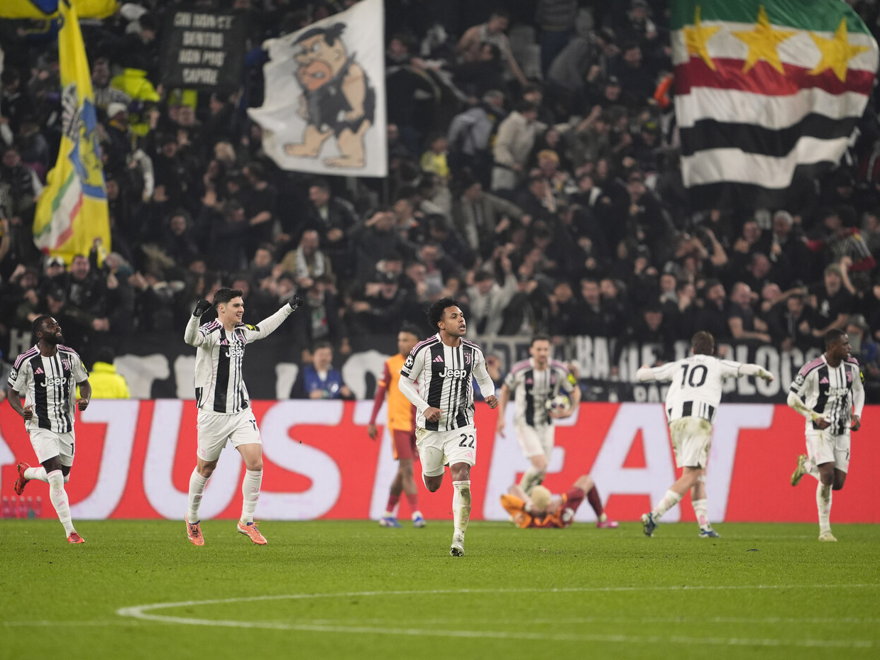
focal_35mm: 434
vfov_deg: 3.4
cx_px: 456
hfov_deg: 4.6
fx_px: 11033
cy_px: 330
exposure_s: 1/1250
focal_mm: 400
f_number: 2.8
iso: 1600
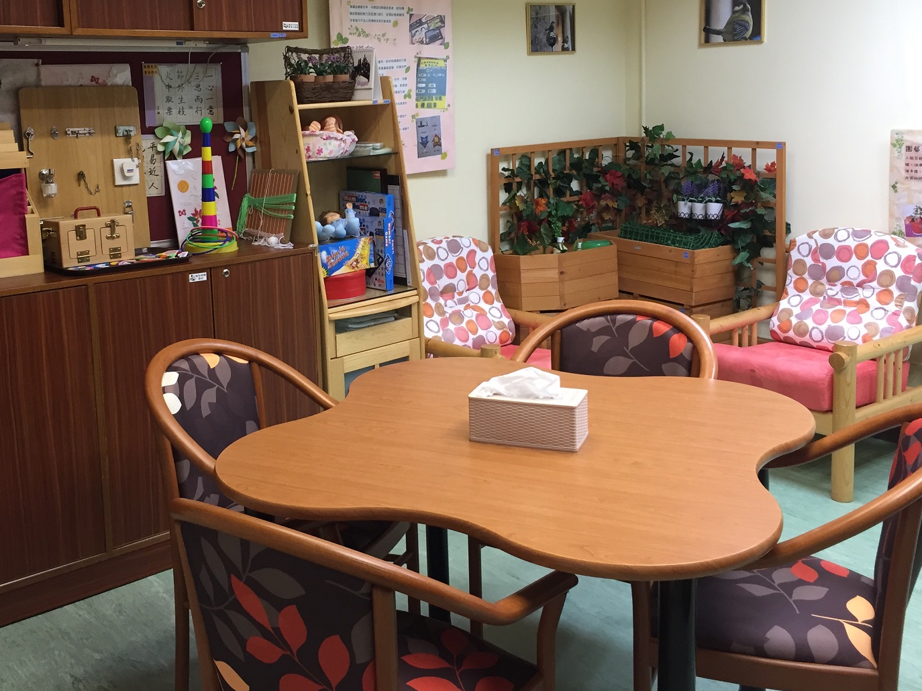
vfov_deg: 37.4
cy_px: 249
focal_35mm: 38
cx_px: 375
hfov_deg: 48.7
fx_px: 1012
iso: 125
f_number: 2.2
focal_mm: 4.15
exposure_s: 1/33
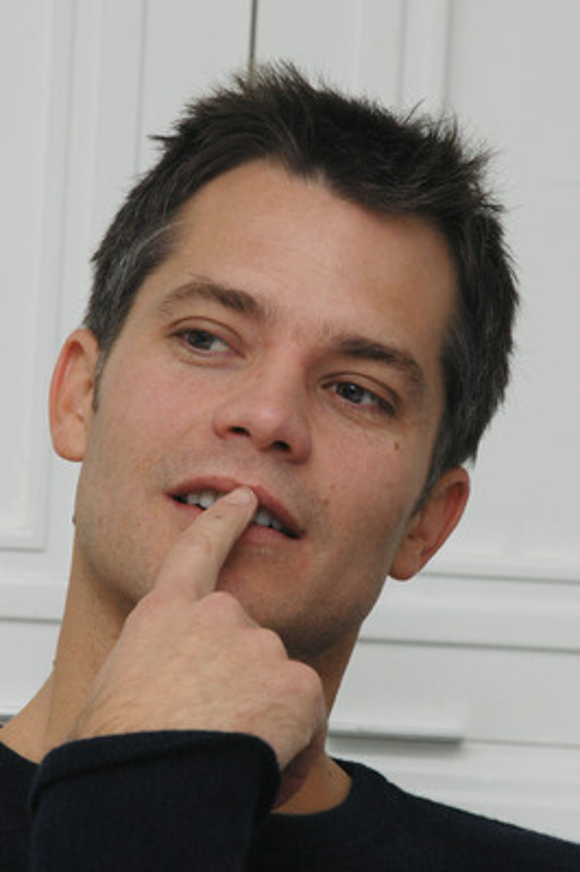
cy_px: 436
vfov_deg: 8.1
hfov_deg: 5.4
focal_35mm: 255
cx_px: 290
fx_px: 6173
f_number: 11
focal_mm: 170
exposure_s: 1/320
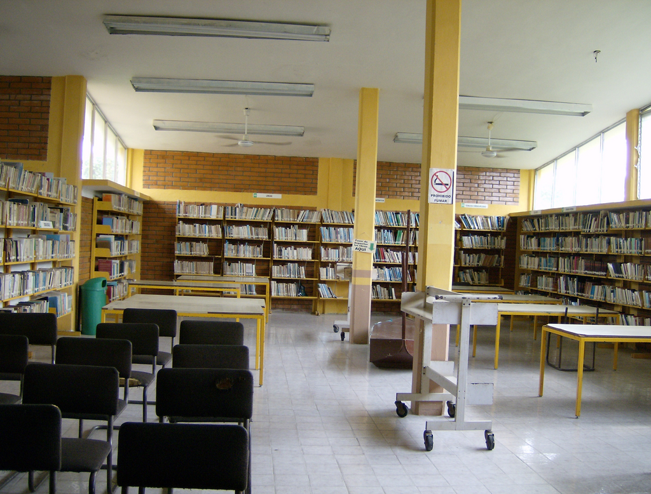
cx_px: 326
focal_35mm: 36
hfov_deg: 51.1
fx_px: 680
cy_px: 247
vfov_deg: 40.0
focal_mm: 6
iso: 138
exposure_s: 1/64
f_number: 2.8
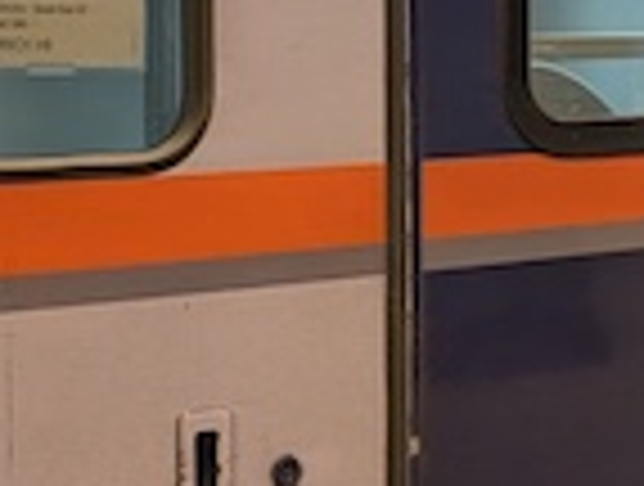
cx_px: 784
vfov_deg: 11.1
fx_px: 2499
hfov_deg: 14.2
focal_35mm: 134
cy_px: 94
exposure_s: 1/25
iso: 234
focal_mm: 6.9
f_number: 1.68
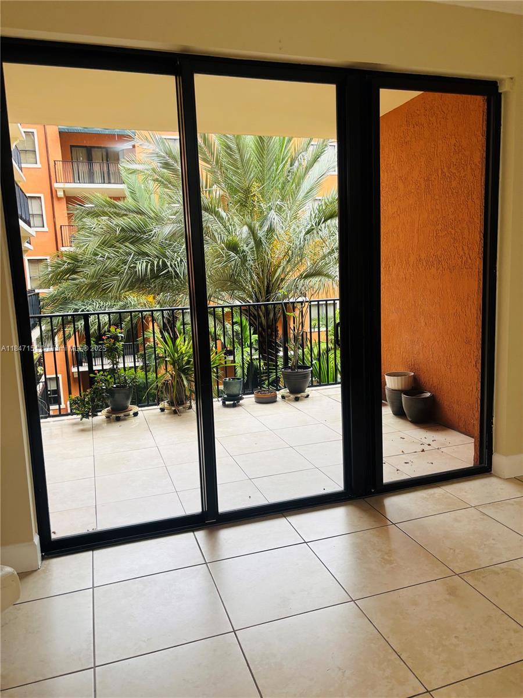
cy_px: 349
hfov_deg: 53.1
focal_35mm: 26
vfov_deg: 67.3
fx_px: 524
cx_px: 262
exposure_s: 1/60
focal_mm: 5.96
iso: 80
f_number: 1.6
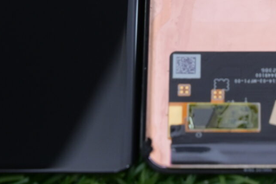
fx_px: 2154
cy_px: -77
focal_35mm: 281
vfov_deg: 4.9
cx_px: 234
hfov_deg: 7.3
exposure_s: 1/160
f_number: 7.1
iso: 1000
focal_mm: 70
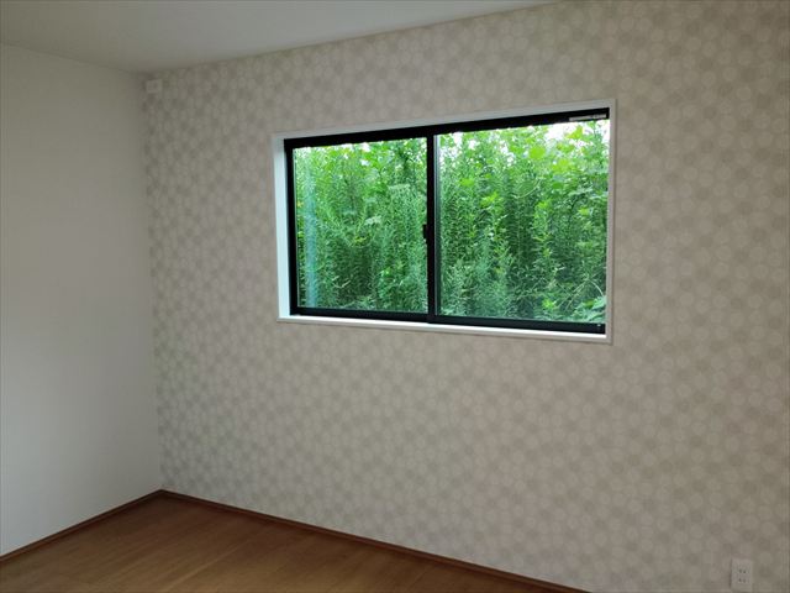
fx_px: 662
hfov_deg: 61.7
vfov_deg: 48.2
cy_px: 296
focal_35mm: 29
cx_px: 395
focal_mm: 4.25
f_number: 1.8
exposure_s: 1/100
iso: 68
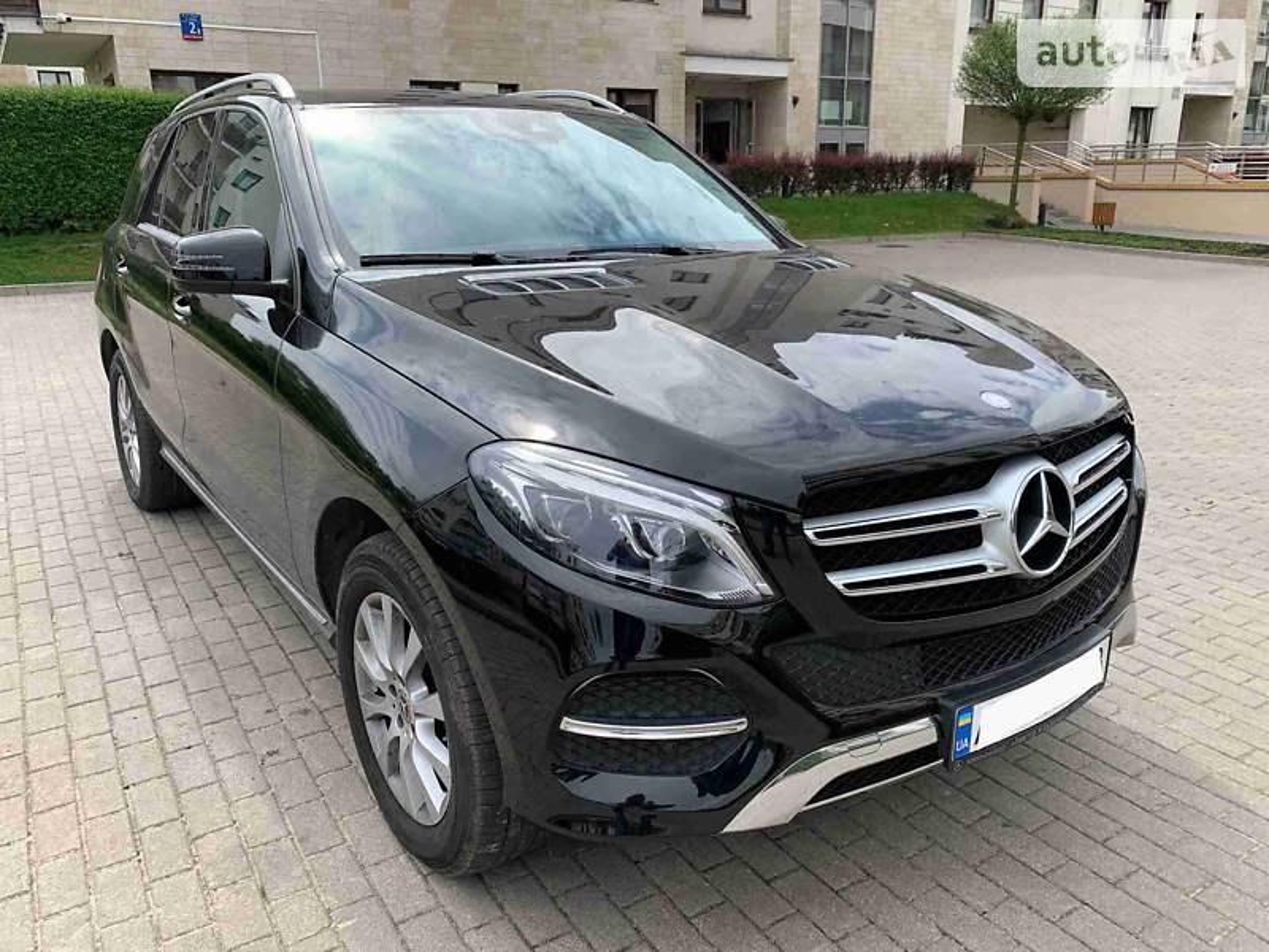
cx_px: 634
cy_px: 476
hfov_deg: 67.3
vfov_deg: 53.1
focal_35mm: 26
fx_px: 953
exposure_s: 1/1299
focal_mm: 4.2
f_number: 1.8
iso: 25
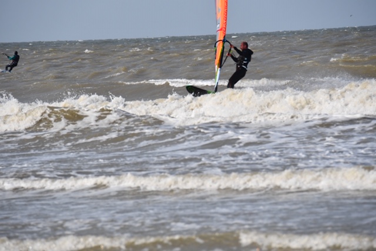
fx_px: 3450
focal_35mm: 330
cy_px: 126
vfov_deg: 4.2
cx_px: 188
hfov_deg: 6.2
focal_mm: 220
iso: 400
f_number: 8
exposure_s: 1/2000
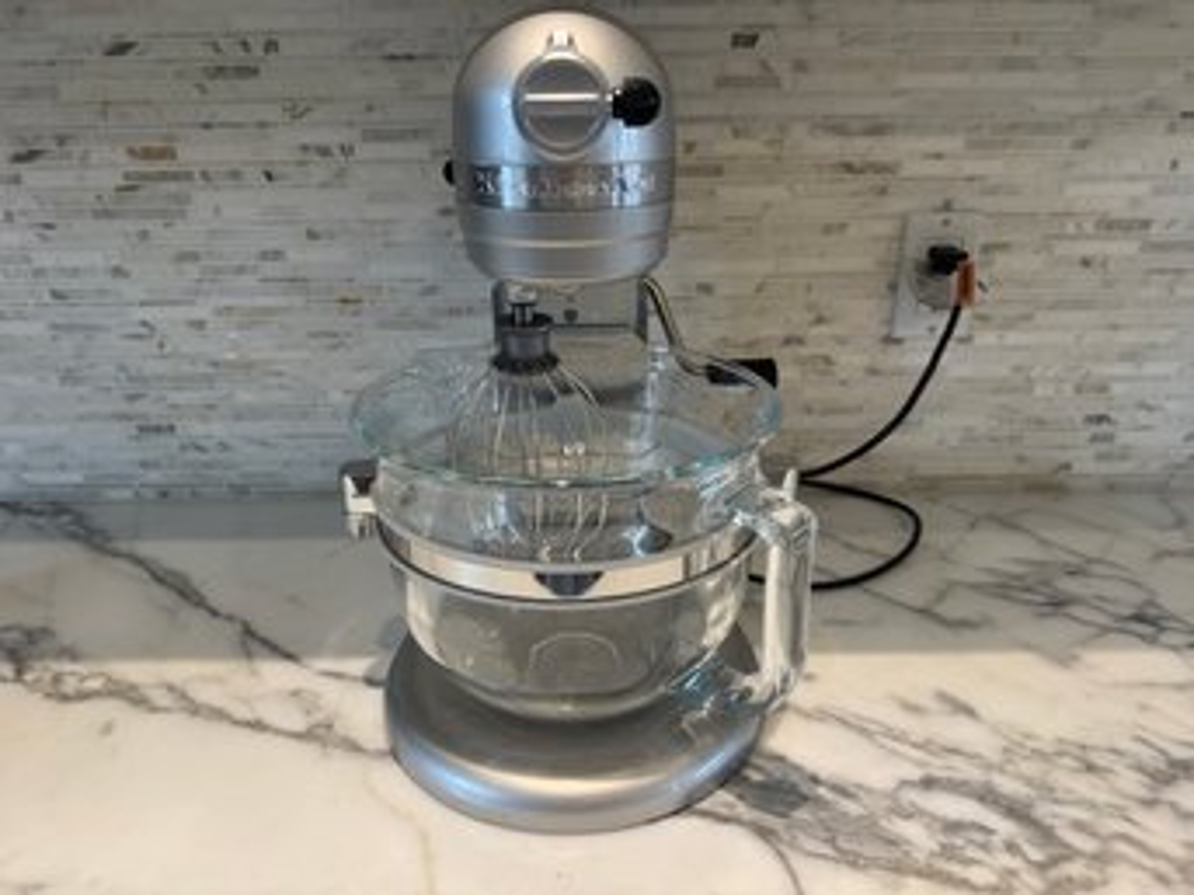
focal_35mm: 24
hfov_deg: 71.6
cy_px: 448
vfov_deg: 56.8
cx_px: 597
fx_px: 828
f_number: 1.78
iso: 200
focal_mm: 6.76
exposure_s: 1/120
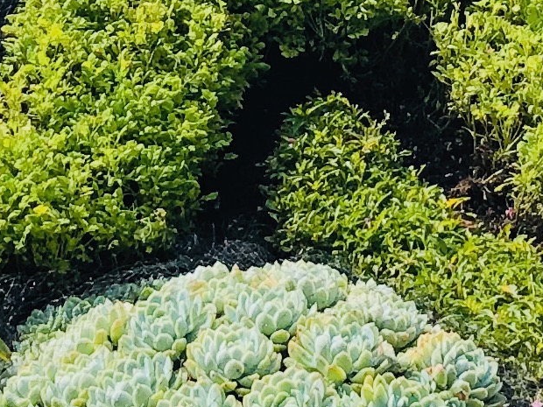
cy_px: -400
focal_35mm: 182
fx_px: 2855
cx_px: 208
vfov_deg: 7.8
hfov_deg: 10.9
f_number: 1.8
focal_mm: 4
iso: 20
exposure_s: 1/684
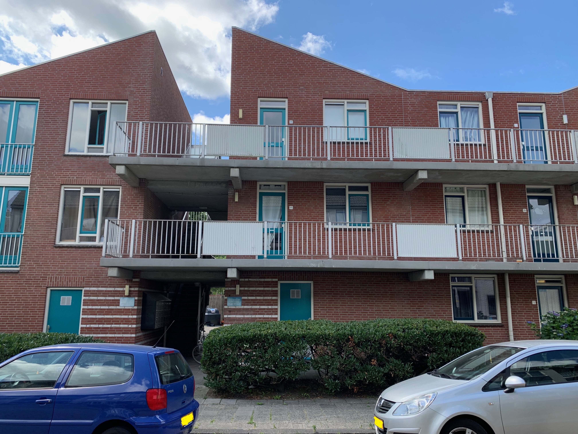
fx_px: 434
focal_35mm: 26
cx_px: 289
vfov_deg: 53.1
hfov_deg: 67.3
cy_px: 217
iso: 25
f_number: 1.8
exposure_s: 1/678
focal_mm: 4.25
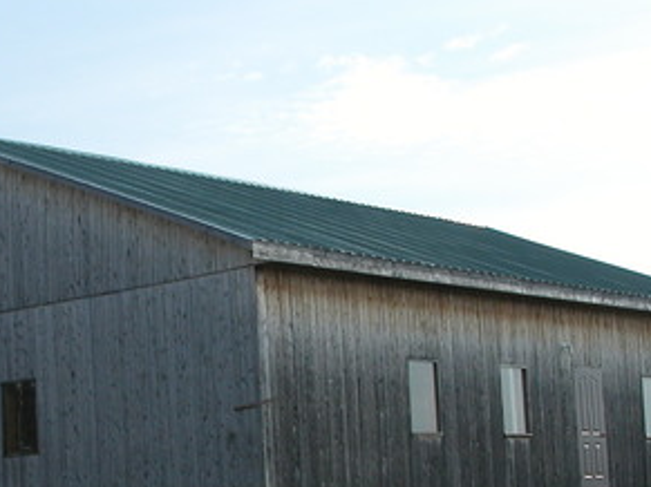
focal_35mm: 95
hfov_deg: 20.5
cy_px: 389
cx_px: 181
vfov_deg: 15.5
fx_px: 1786
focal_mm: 11.6
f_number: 5.9
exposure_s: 1/355
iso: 100
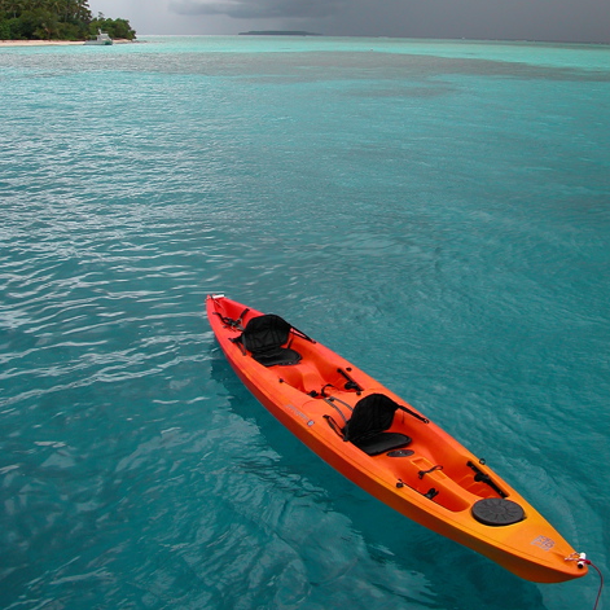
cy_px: 232
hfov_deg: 40.0
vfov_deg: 39.8
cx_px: 300
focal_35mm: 42
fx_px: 837
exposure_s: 1/127
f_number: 4
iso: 100
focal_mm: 8.9
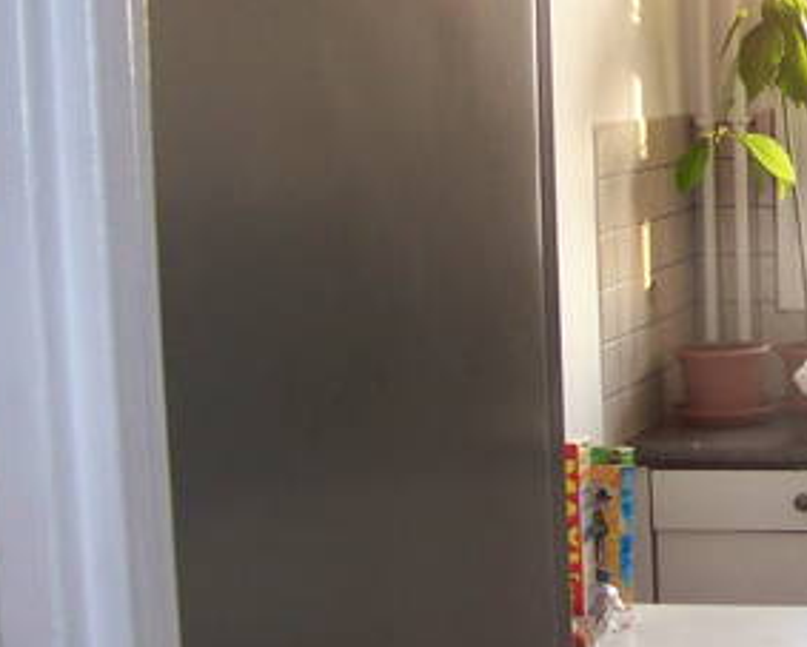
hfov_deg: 18.7
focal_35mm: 98
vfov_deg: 15.7
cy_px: 405
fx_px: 2343
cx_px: 904
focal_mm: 5.85
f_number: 2.8
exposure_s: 1/30
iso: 200
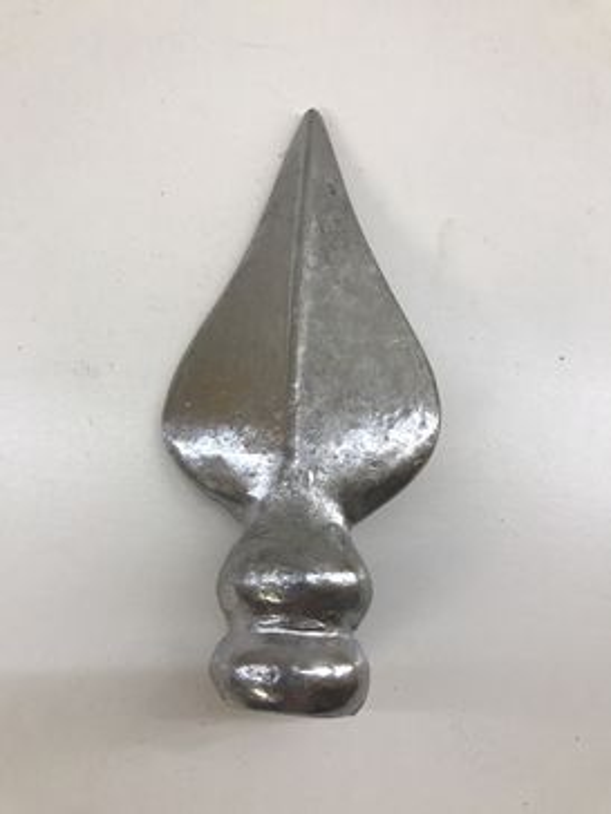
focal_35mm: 28
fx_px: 659
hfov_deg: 49.7
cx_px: 306
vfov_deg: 63.4
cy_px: 407
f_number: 1.8
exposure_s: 1/99
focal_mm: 3.99
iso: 40
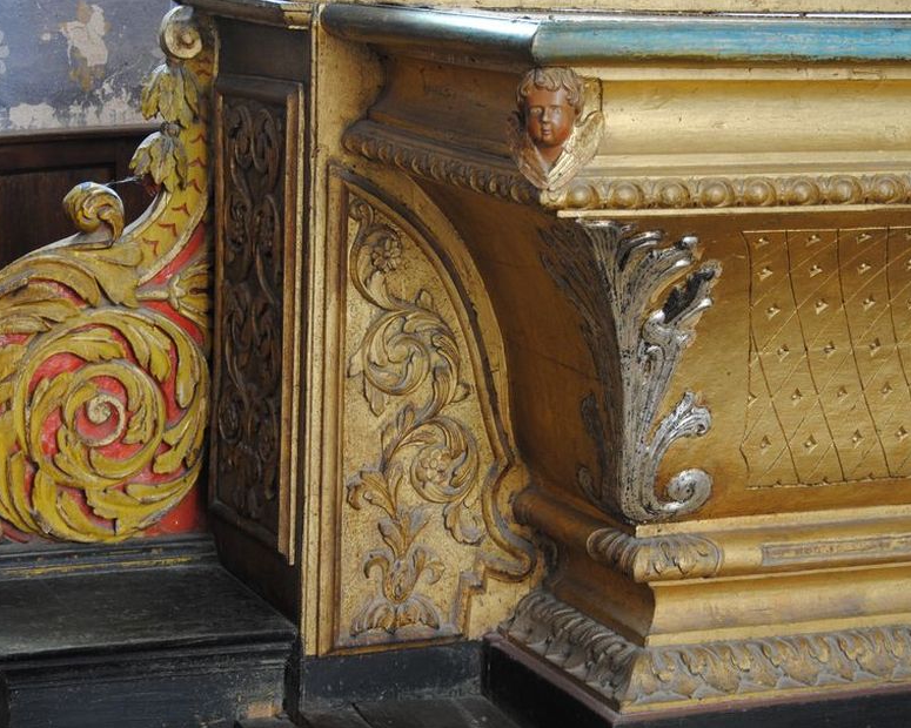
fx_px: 2309
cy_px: 371
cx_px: 456
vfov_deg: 17.9
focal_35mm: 86
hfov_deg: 22.3
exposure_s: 5
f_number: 7.1
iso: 400
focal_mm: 45
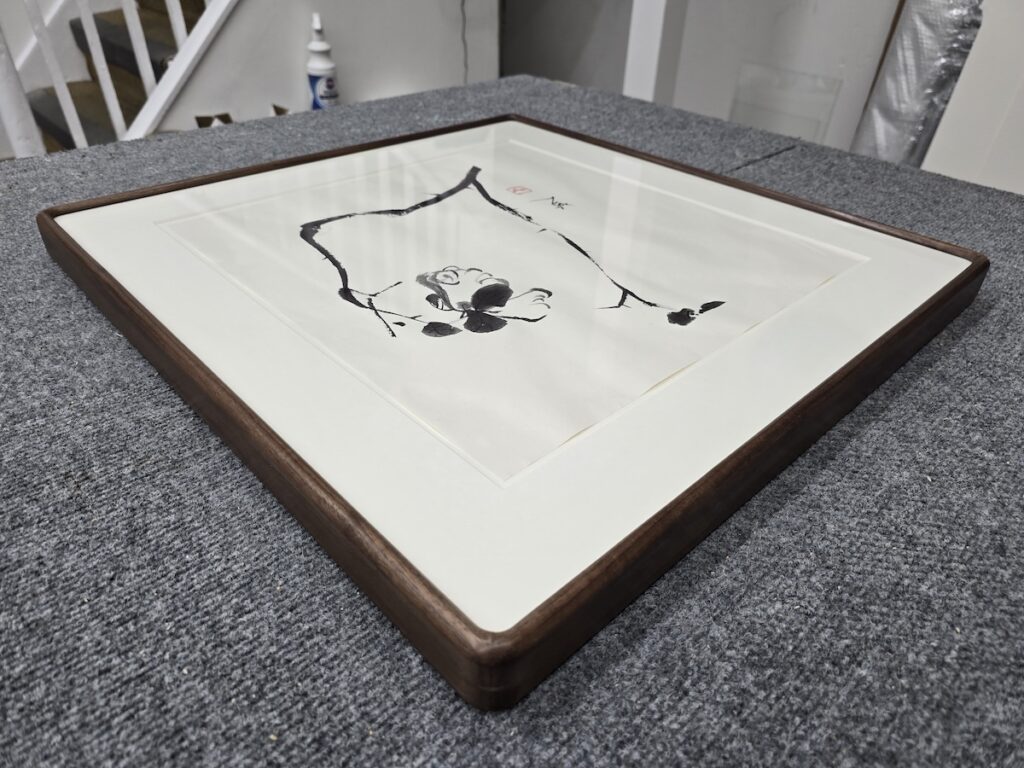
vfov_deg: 58.9
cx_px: 512
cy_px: 384
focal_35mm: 23
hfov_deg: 73.9
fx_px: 680
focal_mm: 6.3
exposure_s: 1/100
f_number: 1.7
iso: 32
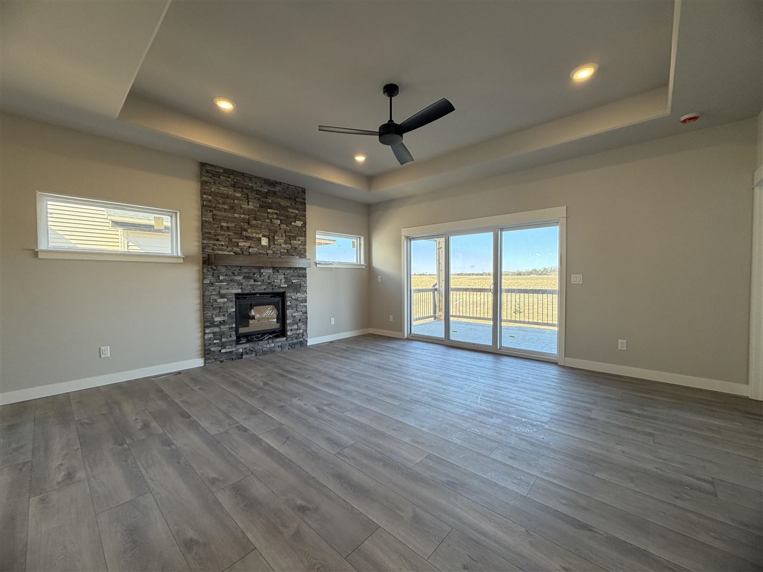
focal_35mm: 14
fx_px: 308
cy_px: 286
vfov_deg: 85.6
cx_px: 382
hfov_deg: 102.1
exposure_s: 1/120
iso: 125
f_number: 2.2
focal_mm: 2.22
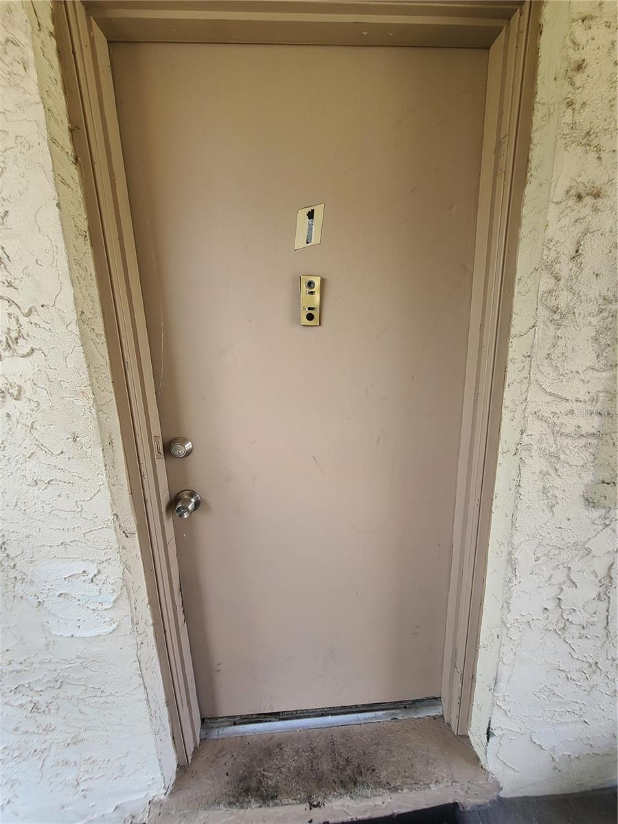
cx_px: 309
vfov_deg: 106.2
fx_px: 309
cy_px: 412
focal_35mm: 13
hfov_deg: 89.9
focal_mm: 2.2
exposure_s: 1/119
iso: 80
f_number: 2.2
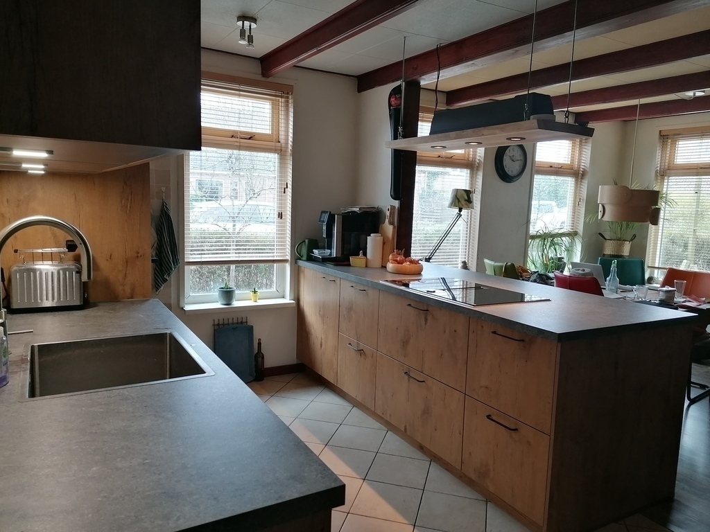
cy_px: 266
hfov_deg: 65.3
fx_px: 554
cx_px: 355
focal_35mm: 27
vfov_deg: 51.4
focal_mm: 4.75
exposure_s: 1/50
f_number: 1.8
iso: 100
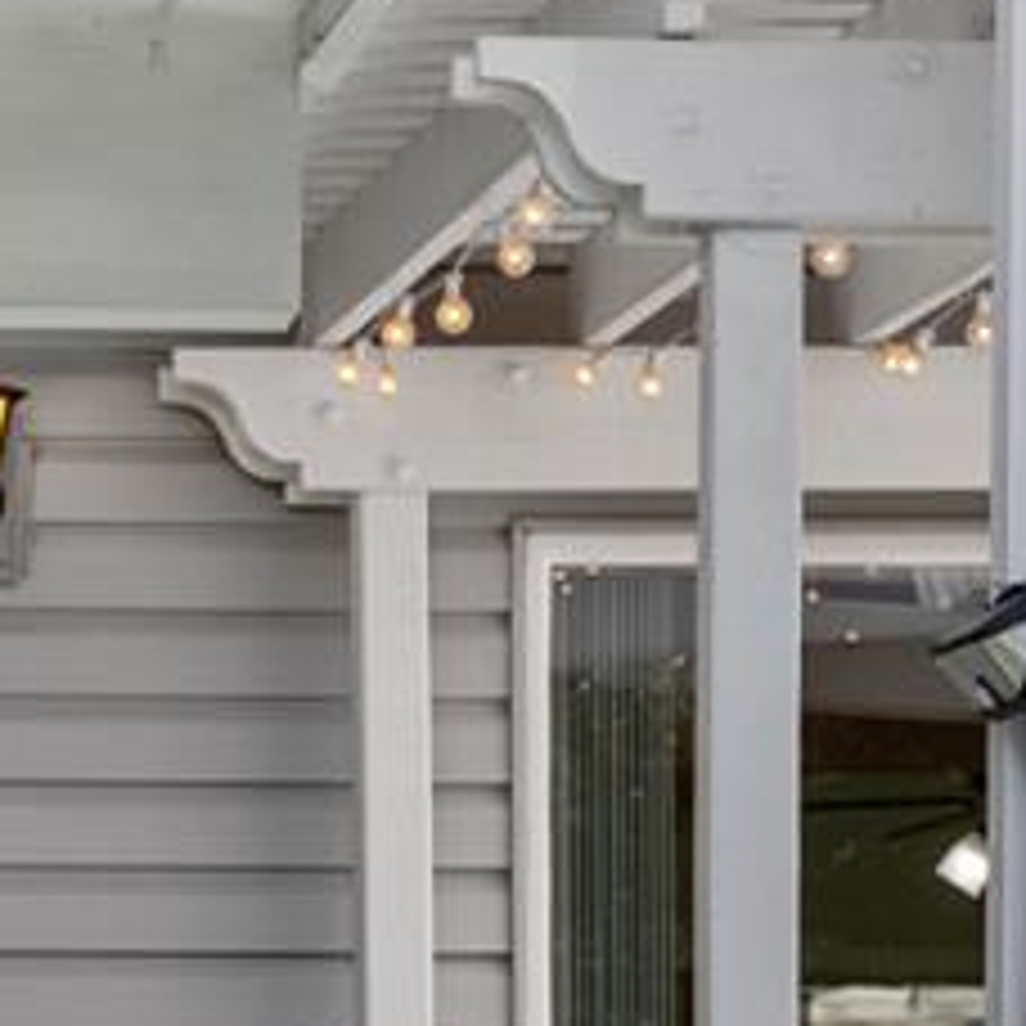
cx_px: -333
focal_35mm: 201
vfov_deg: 8.5
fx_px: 6740
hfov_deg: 8.6
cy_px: 1534
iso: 125
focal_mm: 36
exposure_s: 1/60
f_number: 8
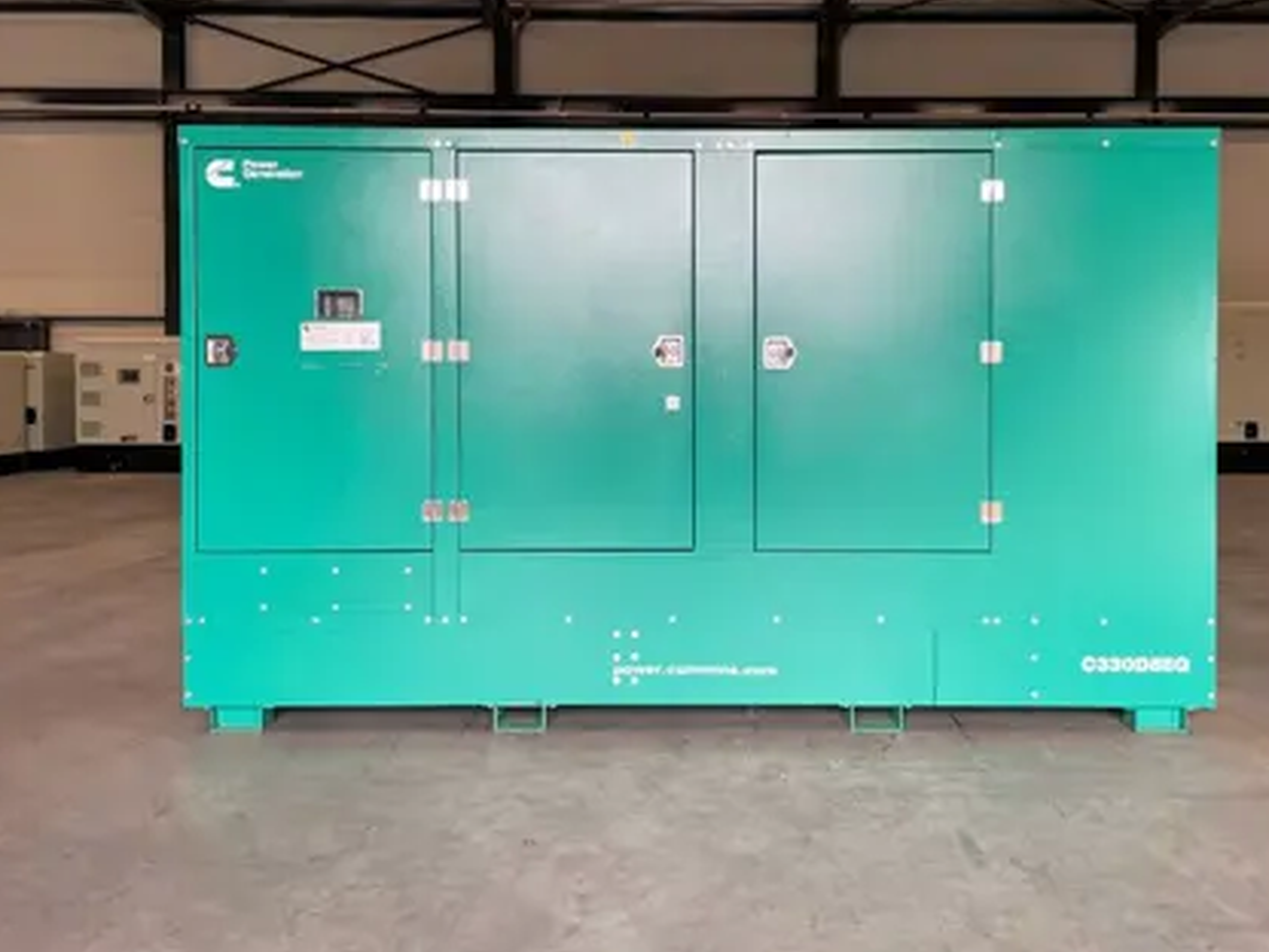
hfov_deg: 59.9
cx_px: 692
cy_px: 406
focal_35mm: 30
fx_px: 1100
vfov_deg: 46.7
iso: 64
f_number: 1.6
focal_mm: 4.2
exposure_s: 1/100
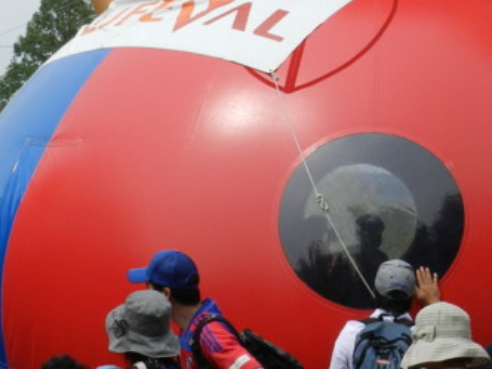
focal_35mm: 111
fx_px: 1578
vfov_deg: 13.3
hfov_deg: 17.7
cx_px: 325
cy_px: 90
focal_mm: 8.1
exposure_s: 1/800
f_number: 5
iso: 160
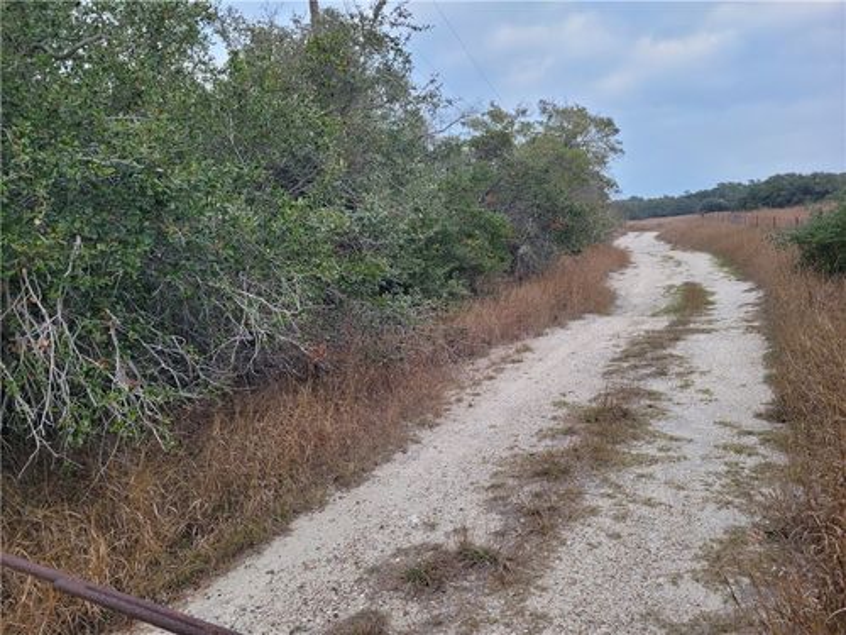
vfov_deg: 53.1
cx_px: 423
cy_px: 318
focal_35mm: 26
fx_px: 635
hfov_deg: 67.3
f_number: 1.8
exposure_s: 1/500
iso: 40
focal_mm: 5.4
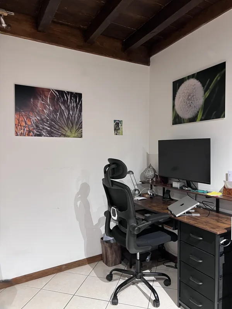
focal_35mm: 26
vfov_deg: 67.3
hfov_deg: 53.1
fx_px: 232
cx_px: 116
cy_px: 154
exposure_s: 1/50
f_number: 1.5
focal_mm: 5.7
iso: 500
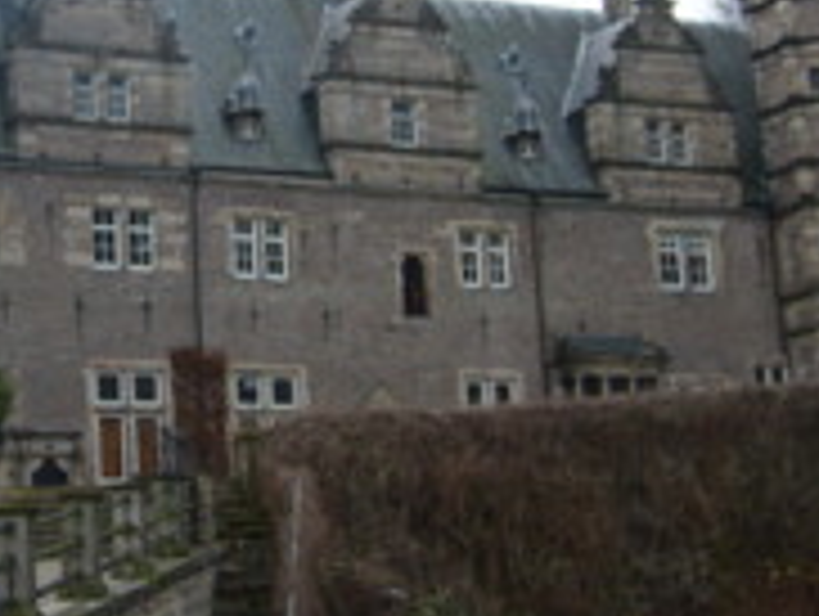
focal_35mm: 90
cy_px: 144
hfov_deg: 21.3
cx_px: 104
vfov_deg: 16.4
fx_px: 2132
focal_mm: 6.8
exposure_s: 1/160
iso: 64
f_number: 3.1
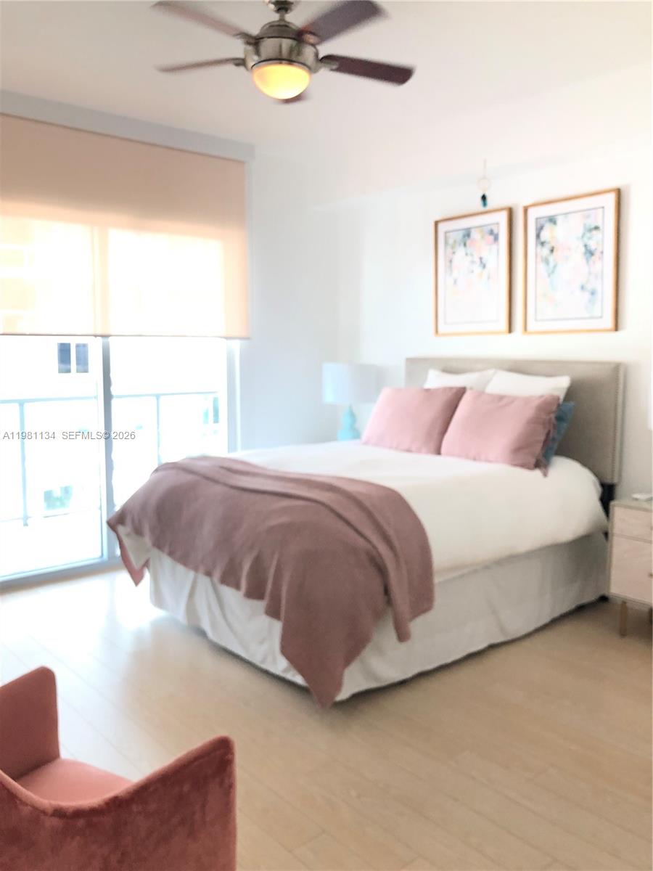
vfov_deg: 63.4
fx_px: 704
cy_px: 436
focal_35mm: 28
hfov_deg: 49.7
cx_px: 326
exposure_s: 1/30
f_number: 1.8
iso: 40
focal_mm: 4
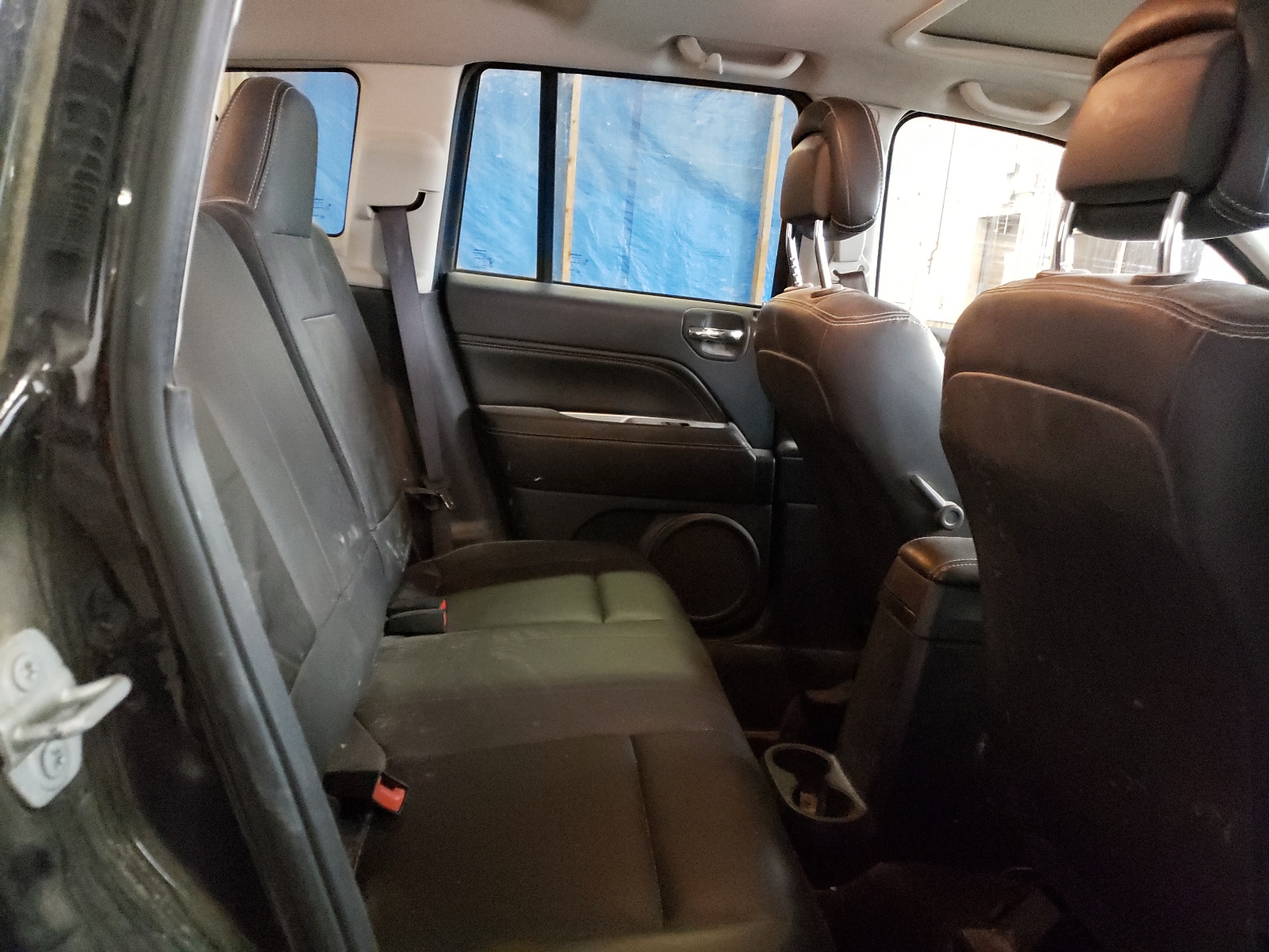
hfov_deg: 67.3
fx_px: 953
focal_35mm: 26
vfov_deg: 53.1
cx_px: 634
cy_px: 476
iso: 819
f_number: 1.5
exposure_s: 1/24
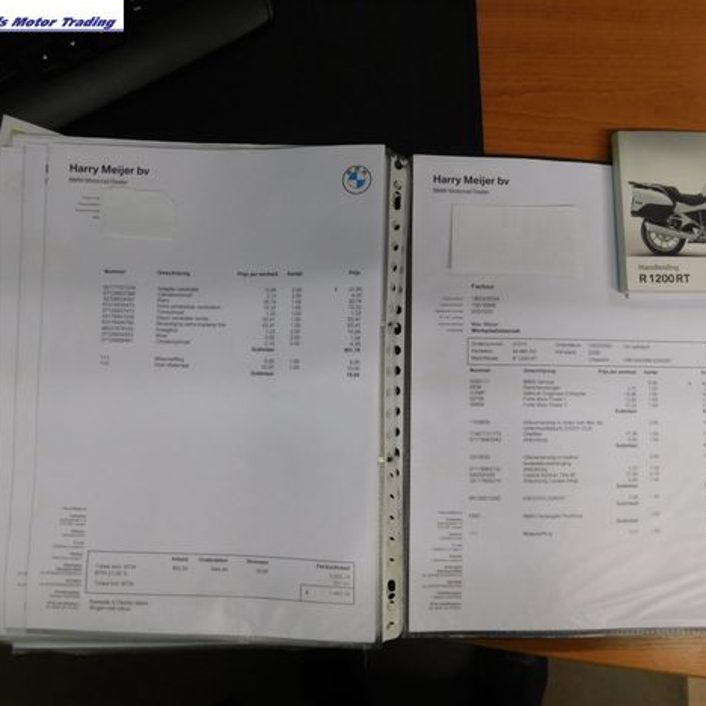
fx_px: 669
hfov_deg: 55.3
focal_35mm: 29
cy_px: 361
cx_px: 413
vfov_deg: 55.6
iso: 125
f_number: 3
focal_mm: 4.1
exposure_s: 1/40
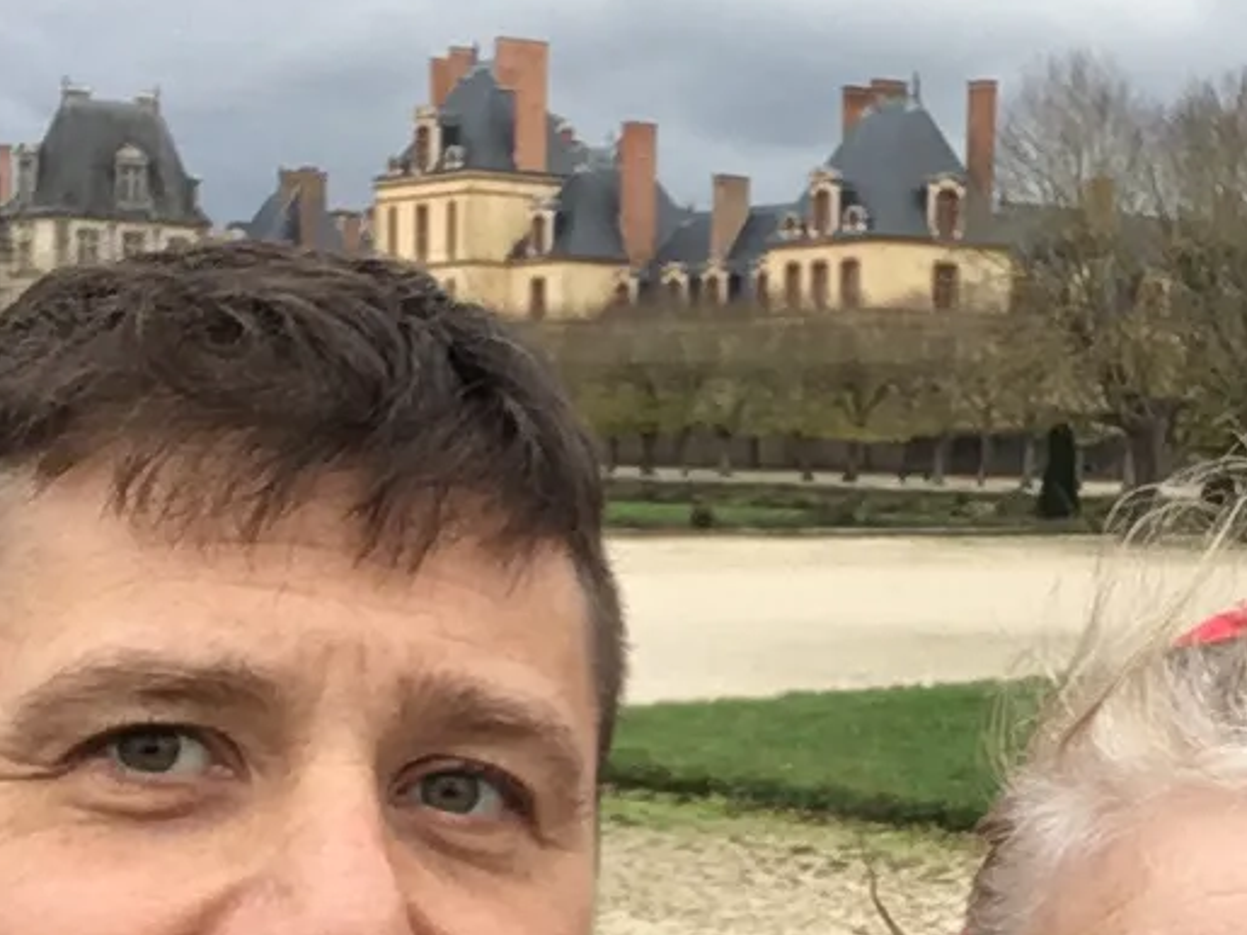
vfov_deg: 19.0
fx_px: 2773
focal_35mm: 77
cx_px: 1007
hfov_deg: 24.9
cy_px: 715
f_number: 2.4
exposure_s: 1/117
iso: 50
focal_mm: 2.15
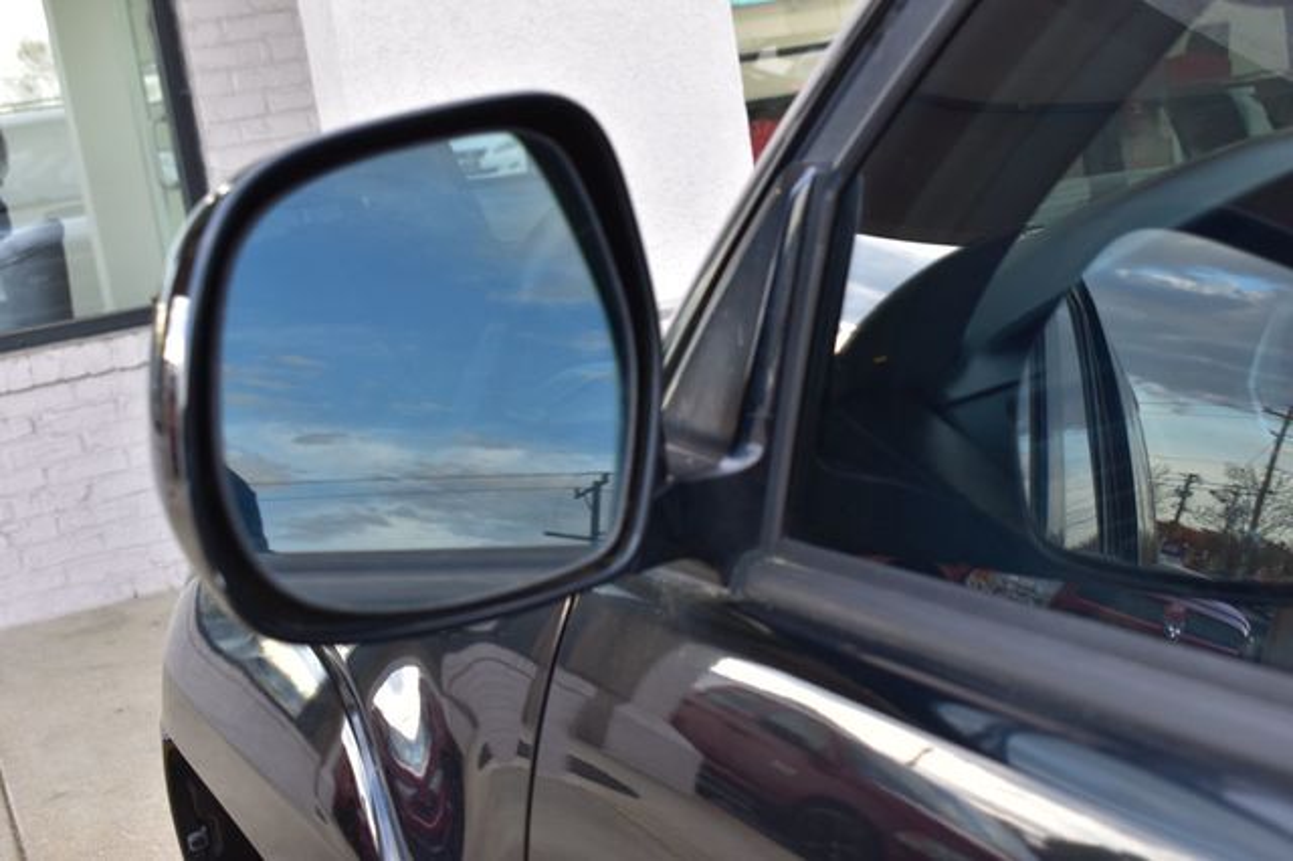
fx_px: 1831
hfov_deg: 38.9
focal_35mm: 51
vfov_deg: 26.5
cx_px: 646
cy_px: 430
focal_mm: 34
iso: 400
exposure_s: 1/40
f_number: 7.1
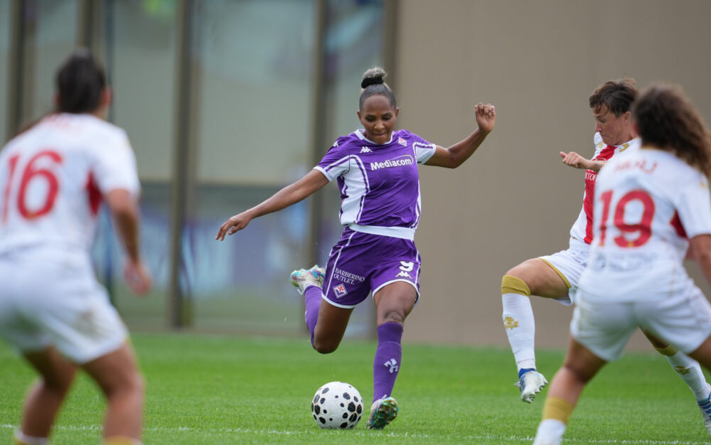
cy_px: 232
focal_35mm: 613
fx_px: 11879
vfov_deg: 2.1
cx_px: 356
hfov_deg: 3.4
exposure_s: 1/1600
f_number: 2.8
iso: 400
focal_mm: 400
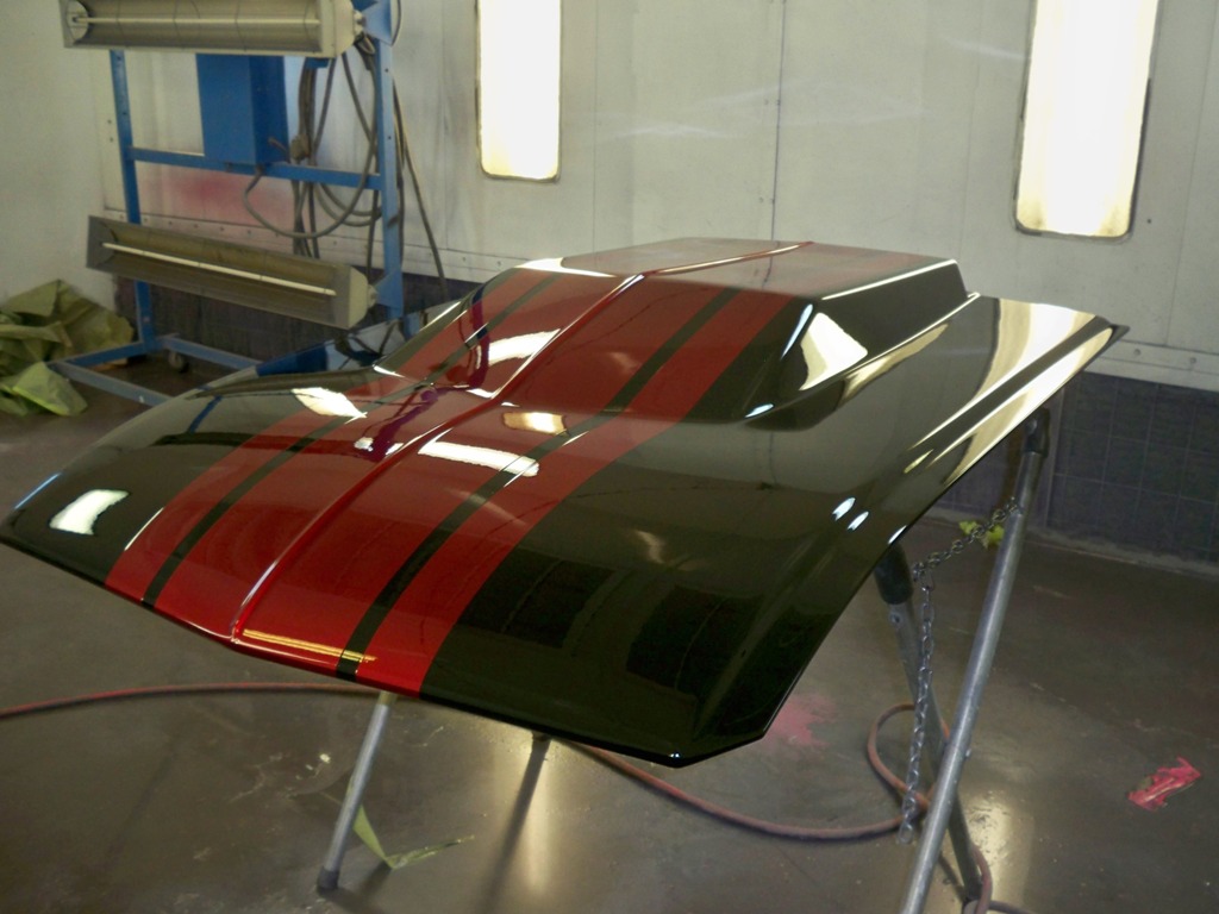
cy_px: 457
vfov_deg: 40.7
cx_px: 610
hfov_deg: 52.6
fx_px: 1233
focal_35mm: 35
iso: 200
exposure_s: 1/60
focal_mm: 6.3
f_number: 3.1
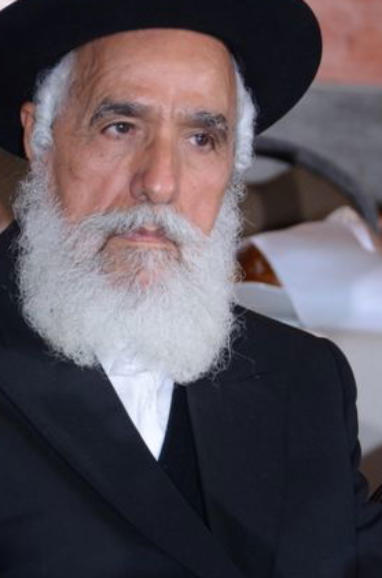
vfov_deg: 7.2
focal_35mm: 288
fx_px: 4605
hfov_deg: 4.7
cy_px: 272
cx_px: 134
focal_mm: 105
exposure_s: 1/80
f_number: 7.1
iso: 500
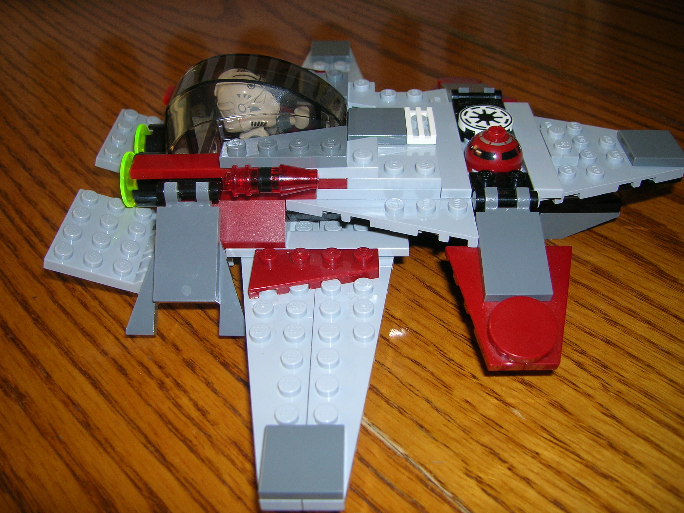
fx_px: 692
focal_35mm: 35
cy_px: 256
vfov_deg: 40.7
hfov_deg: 52.6
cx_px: 342
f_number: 2.9
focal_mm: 5.8
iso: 50
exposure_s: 1/60.1
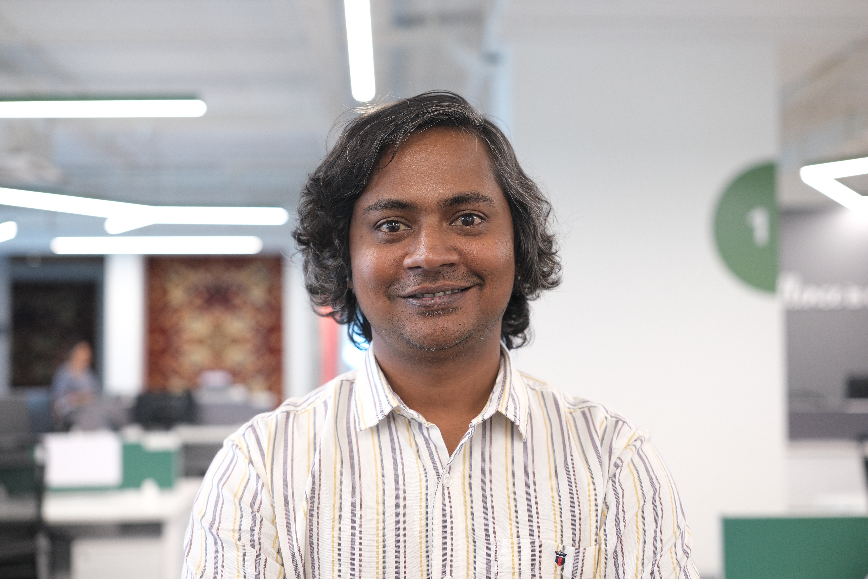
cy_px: 290
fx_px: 1205
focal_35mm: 50
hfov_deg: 39.6
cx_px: 434
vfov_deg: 27.0
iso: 800
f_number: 2
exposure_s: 1/160
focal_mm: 33
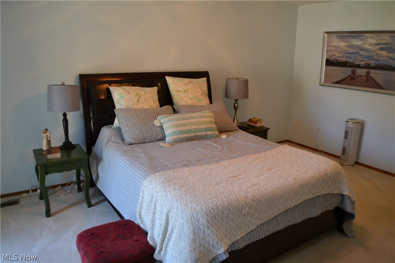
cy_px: 132
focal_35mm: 33
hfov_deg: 57.2
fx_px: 362
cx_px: 198
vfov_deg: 40.0
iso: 800
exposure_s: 1/60
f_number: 4
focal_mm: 22
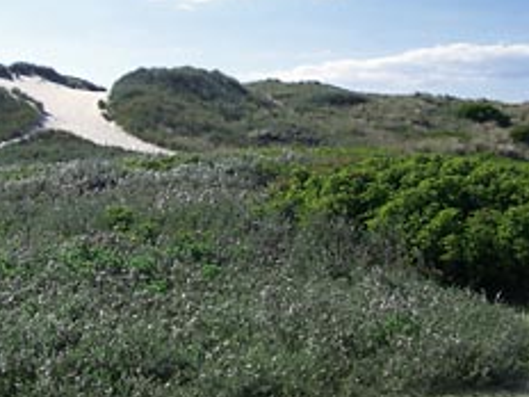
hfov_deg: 31.2
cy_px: 152
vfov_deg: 23.6
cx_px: 269
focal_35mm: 62
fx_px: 947
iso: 64
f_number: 4
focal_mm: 6.3
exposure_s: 1/640
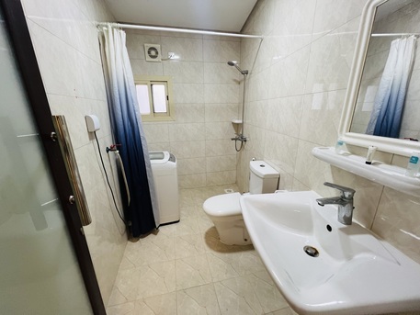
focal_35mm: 13
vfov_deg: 89.9
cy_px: 158
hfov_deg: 106.2
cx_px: 210
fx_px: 158
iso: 250
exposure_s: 1/66
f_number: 1.8
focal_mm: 1.57
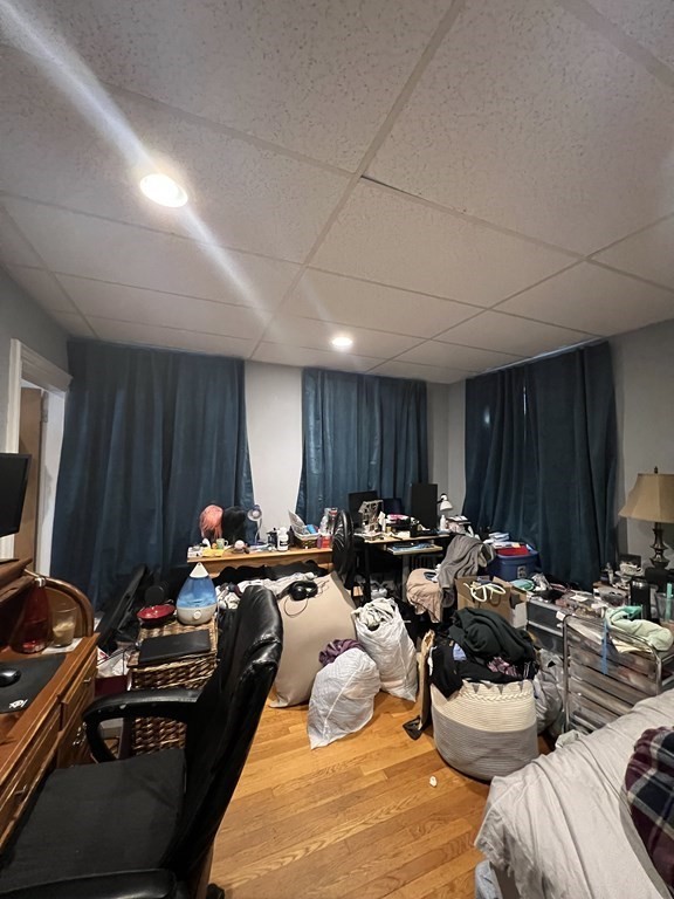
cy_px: 450
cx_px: 337
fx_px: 337
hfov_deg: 89.9
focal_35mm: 13
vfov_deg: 106.2
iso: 1000
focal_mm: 1.57
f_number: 1.8
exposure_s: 1/40
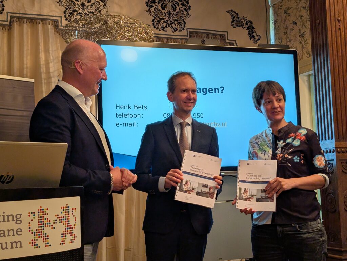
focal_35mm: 49
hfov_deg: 38.9
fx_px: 492
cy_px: 130
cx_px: 174
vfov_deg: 29.7
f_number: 1.68
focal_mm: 6.9
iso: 42
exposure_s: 1/25
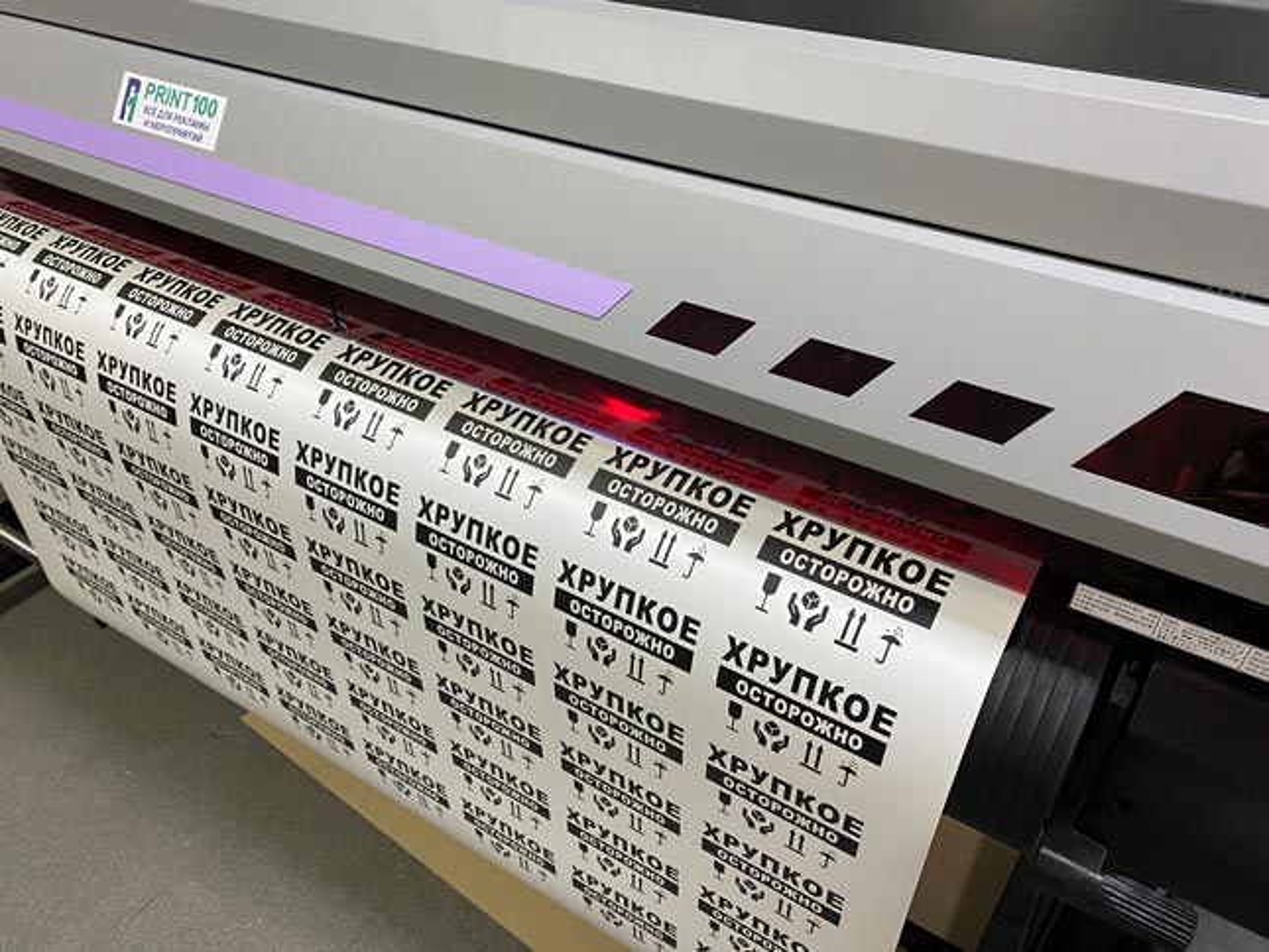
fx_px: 953
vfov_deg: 53.1
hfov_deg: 67.3
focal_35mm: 26
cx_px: 634
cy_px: 476
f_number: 1.8
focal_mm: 4.25
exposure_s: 1/50
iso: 250
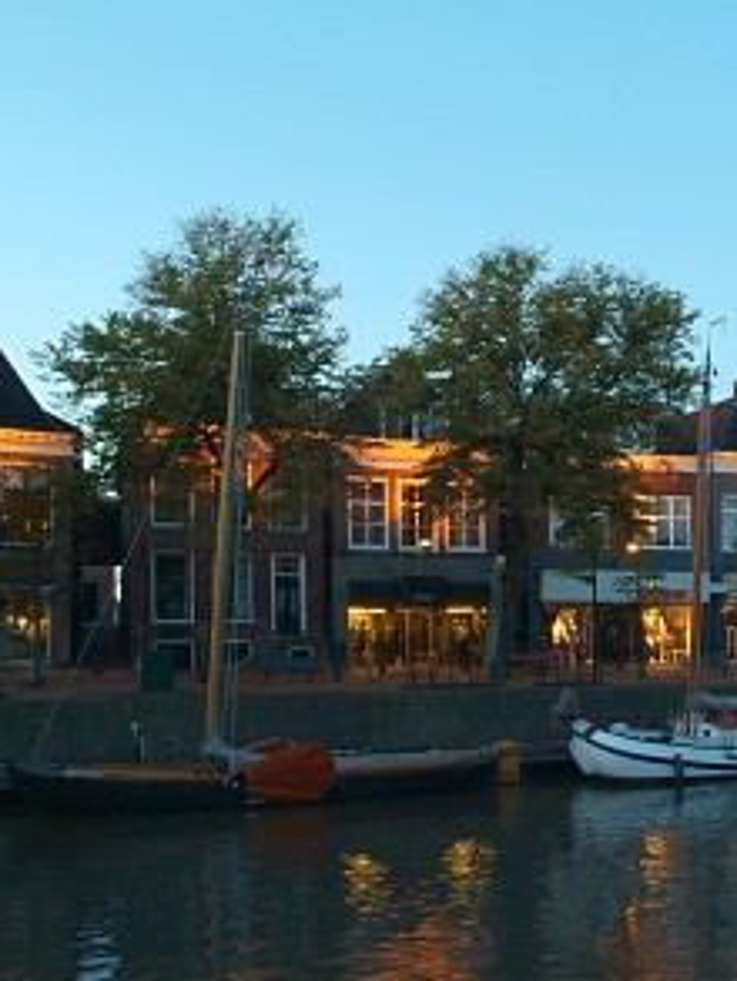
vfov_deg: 58.3
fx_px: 879
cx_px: 750
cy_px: 490
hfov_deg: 39.6
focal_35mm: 31
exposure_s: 1/8
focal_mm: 14
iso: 400
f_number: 8
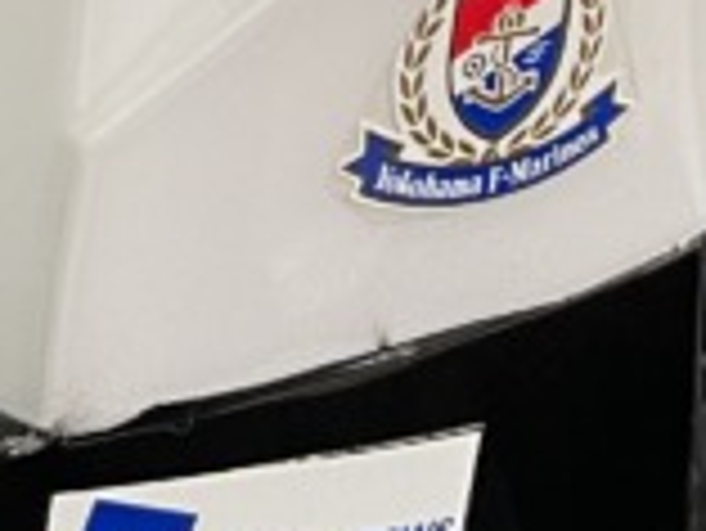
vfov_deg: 8.6
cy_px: -666
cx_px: 337
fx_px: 3245
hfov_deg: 12.4
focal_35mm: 159
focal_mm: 5.1
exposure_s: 1/50
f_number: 1.6
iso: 100
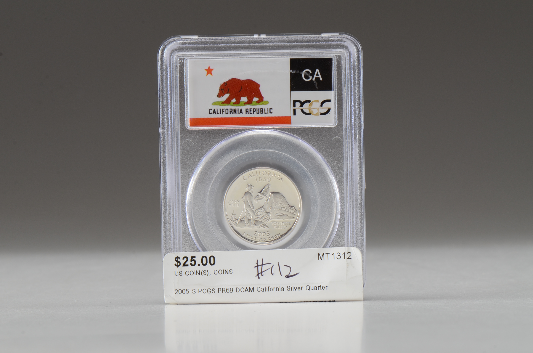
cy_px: 176
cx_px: 266
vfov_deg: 10.7
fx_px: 1884
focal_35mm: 128
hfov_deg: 16.1
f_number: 16
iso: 320
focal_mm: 85
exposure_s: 1/100
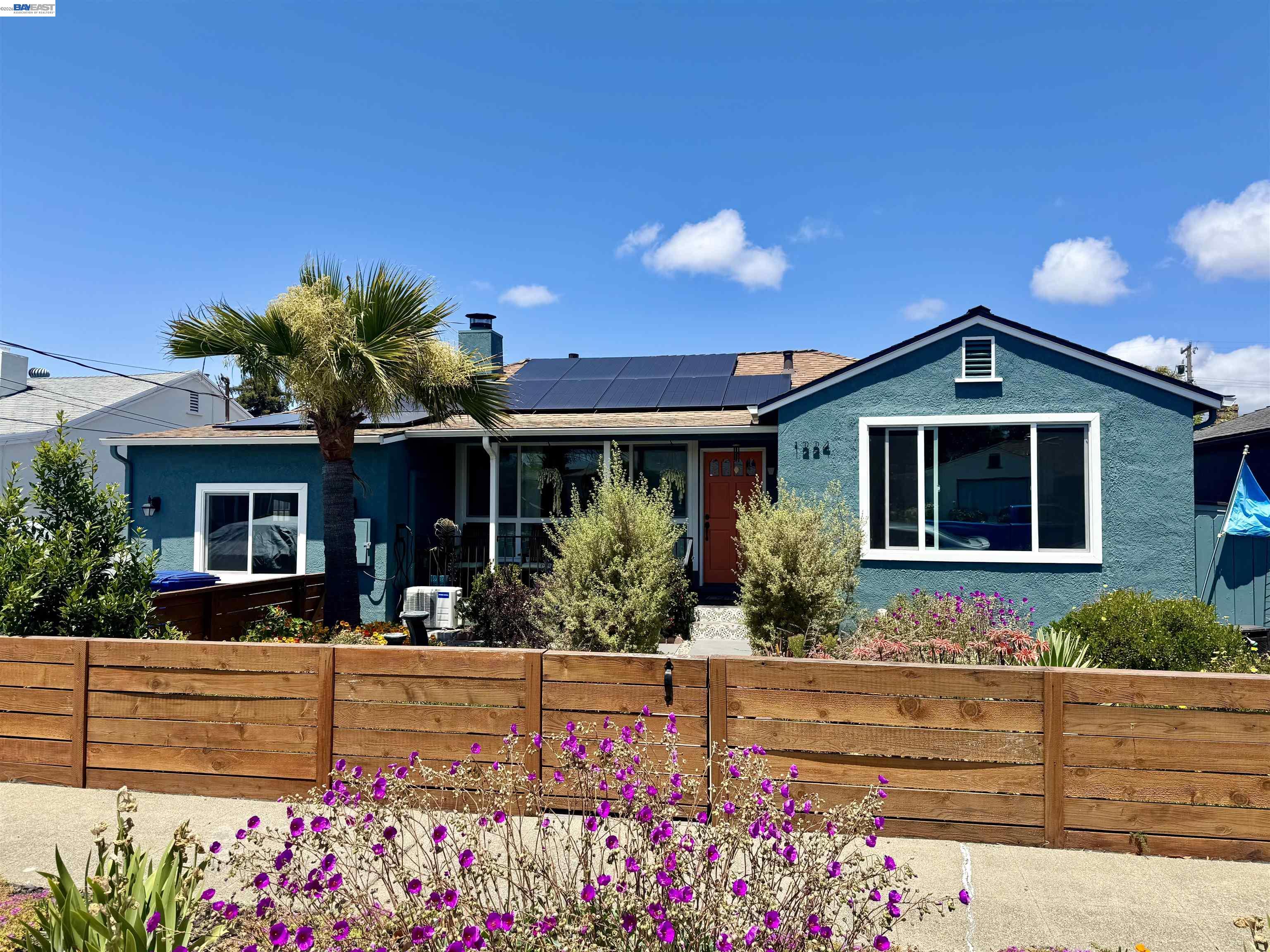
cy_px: 476
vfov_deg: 56.8
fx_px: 880
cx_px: 635
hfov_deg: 71.6
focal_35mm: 24
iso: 80
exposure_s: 1/4608
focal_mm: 6.76
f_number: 1.78
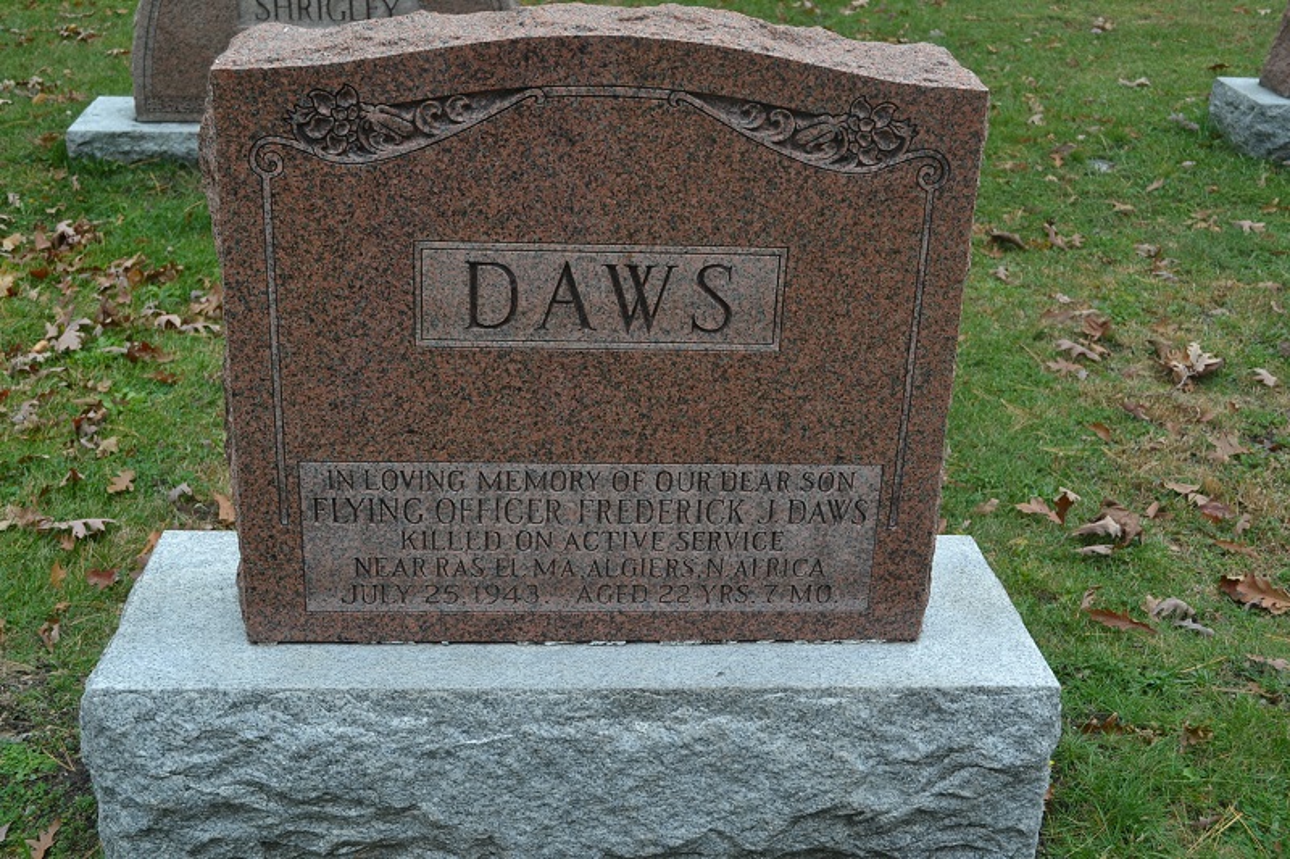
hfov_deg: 46.4
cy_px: 430
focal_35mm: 42
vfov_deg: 31.9
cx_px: 645
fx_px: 1505
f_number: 5.6
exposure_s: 1/125
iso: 220
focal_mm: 28
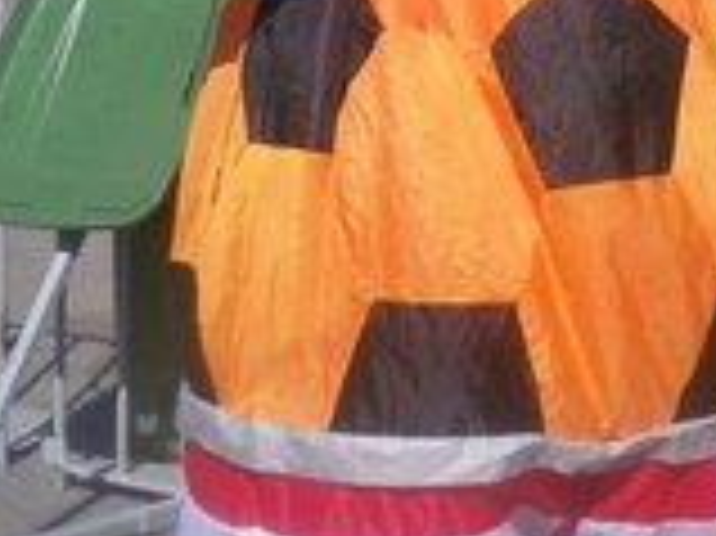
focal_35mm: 132
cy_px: -158
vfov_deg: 11.0
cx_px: 549
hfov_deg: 14.9
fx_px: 2728
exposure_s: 1/1000
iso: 80
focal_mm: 6.3
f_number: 4.7
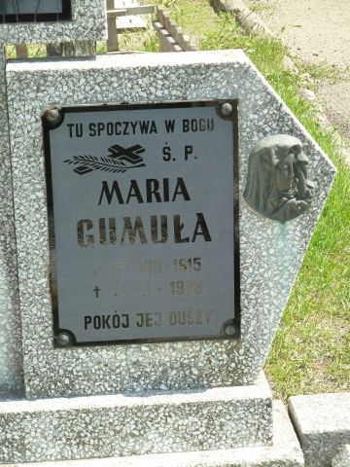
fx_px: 1604
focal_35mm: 119
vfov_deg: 16.6
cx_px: 175
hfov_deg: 12.5
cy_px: 234
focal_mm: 19.5
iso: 125
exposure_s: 1/160
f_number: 4.4
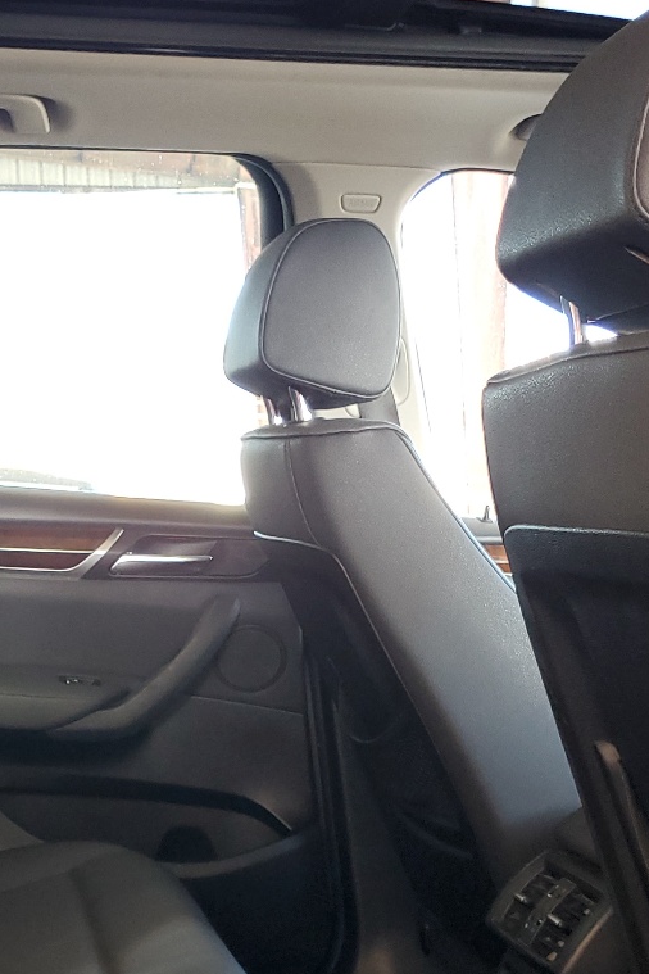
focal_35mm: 57
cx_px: 159
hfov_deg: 23.5
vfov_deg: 34.1
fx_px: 1541
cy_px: 767
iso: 85
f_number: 1.5
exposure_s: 1/60.2
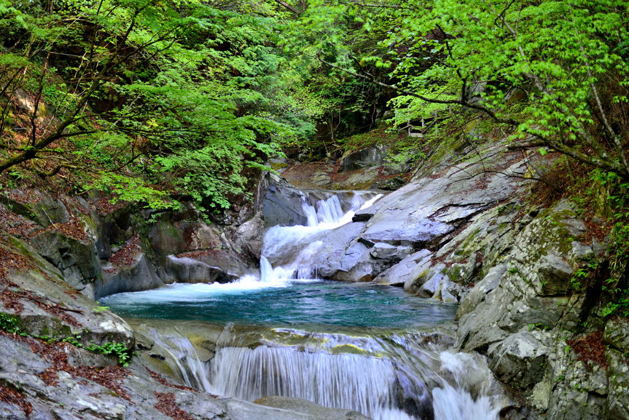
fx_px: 979
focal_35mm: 56
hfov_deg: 35.6
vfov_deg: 24.2
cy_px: 210
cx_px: 314
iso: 200
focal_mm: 56
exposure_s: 1/25
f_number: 2.8
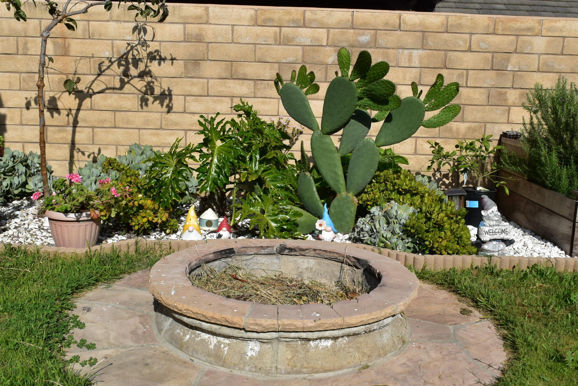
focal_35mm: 40
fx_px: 642
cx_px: 288
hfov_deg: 48.4
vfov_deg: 33.4
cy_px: 209
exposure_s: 1/500
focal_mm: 18
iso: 320
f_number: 11
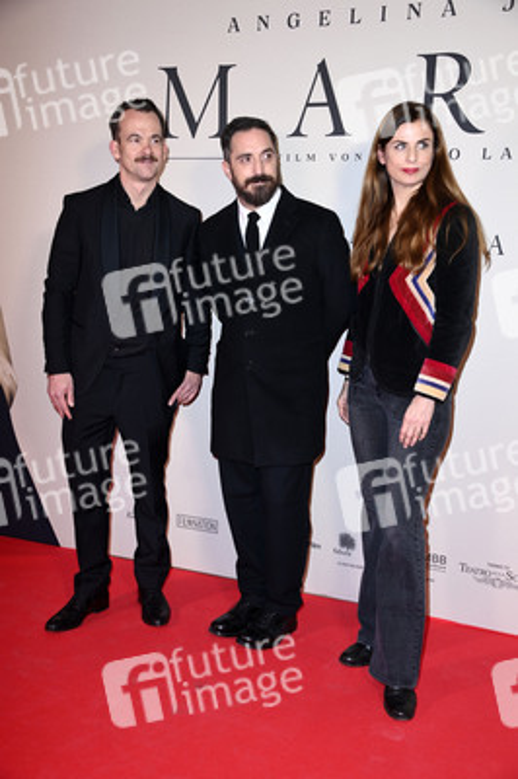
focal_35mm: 44
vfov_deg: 44.5
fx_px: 951
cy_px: 390
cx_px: 259
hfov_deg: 30.5
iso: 800
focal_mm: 44
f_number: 5.6
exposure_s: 1/200
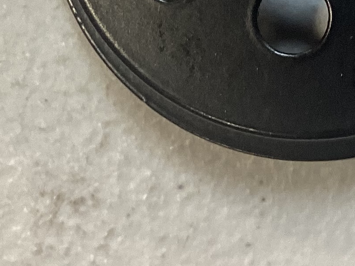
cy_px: -212
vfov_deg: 11.0
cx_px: 385
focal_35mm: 126
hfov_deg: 15.3
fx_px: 1292
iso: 50
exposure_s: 1/60
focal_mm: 3.3
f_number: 2.4
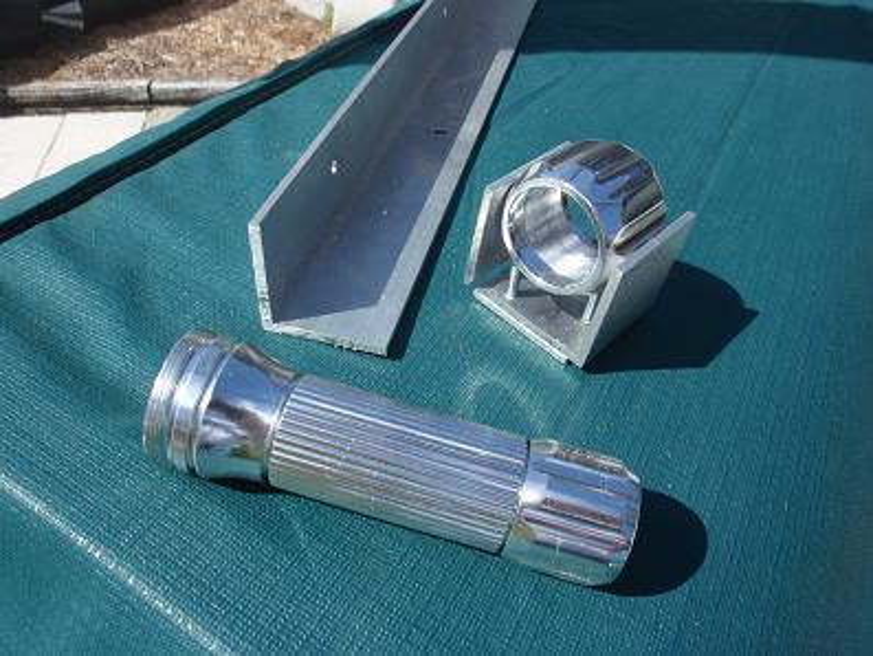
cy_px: 328
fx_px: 706
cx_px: 436
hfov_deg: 63.4
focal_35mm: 28
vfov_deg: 49.8
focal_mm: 5
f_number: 8
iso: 64
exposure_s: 1/60
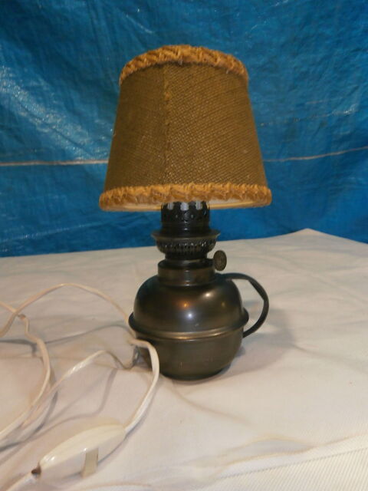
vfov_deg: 67.3
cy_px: 246
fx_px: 369
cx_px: 184
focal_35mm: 26
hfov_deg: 53.1
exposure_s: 1/30
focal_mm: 4.7
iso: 200
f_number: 2.8
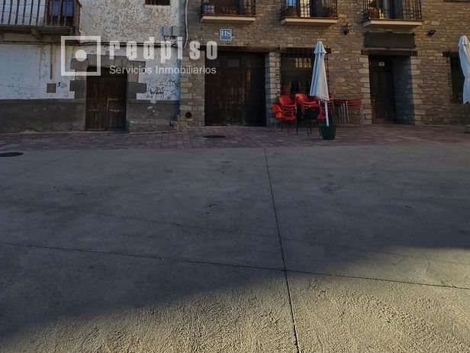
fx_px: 367
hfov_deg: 62.9
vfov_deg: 47.7
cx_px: 140
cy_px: 57
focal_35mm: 27
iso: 50
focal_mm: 2.2
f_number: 2.2
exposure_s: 1/1248
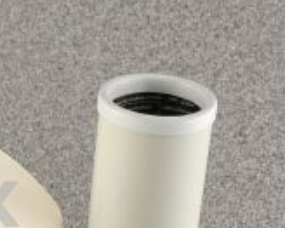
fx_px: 1450
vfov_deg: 8.9
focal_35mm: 172
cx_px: -151
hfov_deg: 10.8
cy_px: 224
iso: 1600
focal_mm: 50
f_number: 13
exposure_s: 1/160
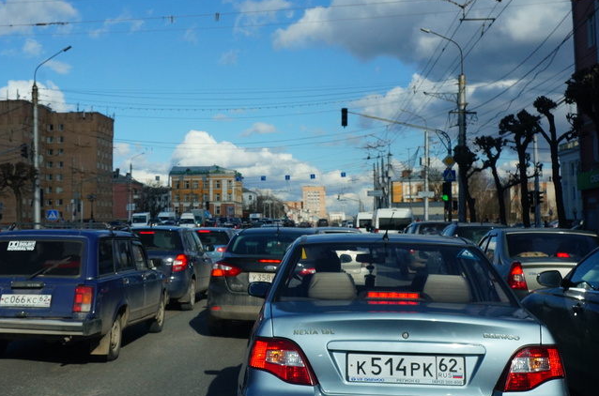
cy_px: 148
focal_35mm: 48
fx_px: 797
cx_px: 210
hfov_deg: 40.8
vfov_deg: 27.8
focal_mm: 24
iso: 400
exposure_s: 1/1000
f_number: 9
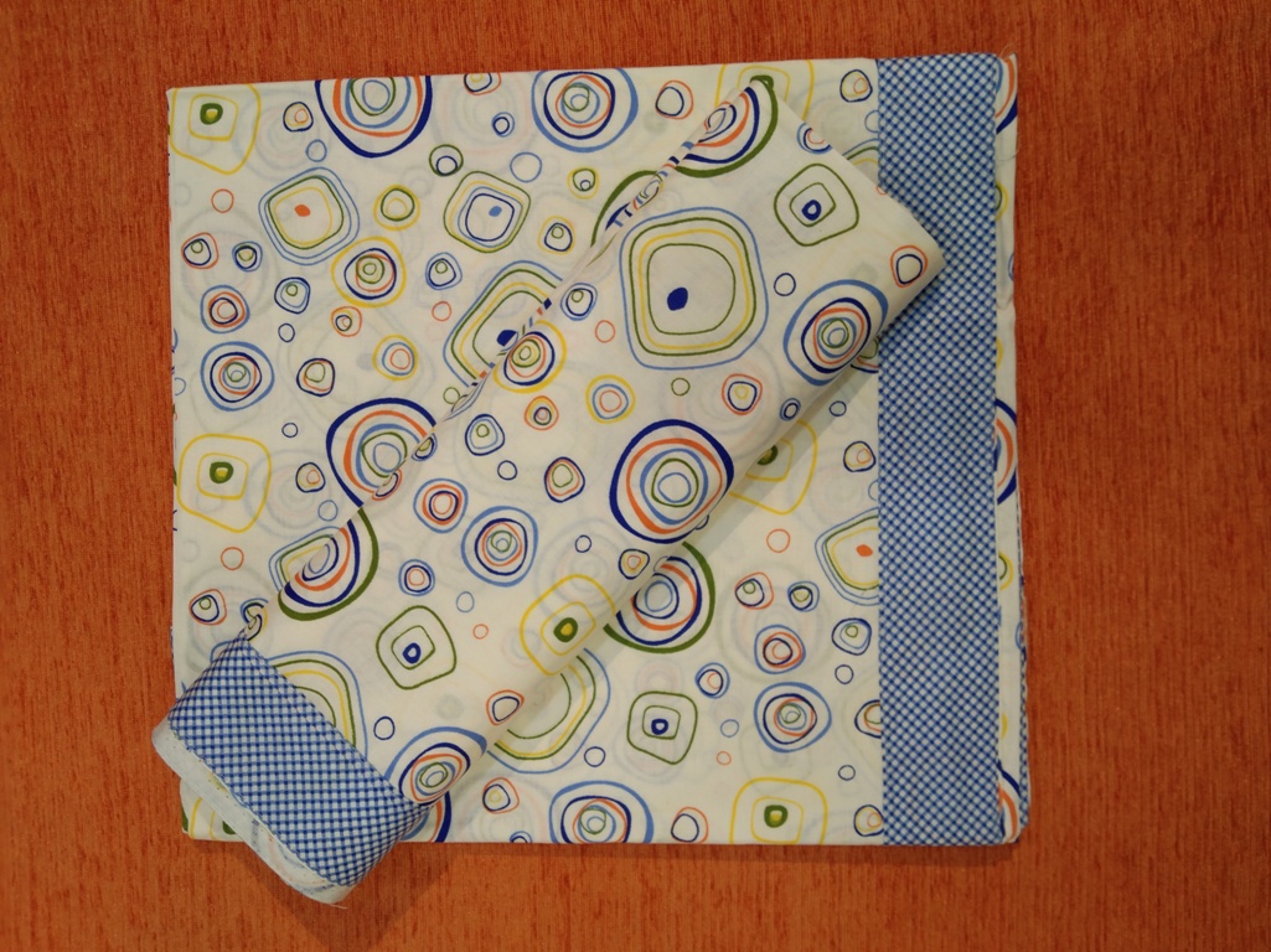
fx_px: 1138
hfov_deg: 58.4
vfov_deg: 45.4
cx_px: 636
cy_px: 476
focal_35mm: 31
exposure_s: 1/50
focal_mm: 3.69
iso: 105
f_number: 2.2
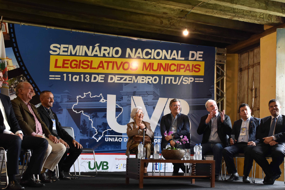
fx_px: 396
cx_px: 163
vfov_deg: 26.9
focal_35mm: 50
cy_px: 121
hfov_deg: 39.5
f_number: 3.8
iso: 800
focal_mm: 26
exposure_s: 1/60
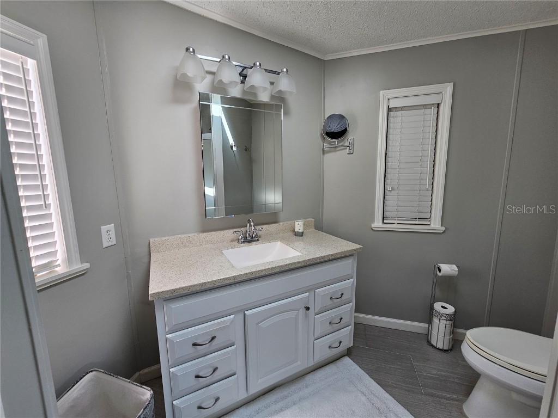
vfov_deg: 89.9
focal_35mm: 13
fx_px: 210
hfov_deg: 106.2
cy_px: 209
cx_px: 279
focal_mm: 2.2
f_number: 2.2
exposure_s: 1/77.4
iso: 80
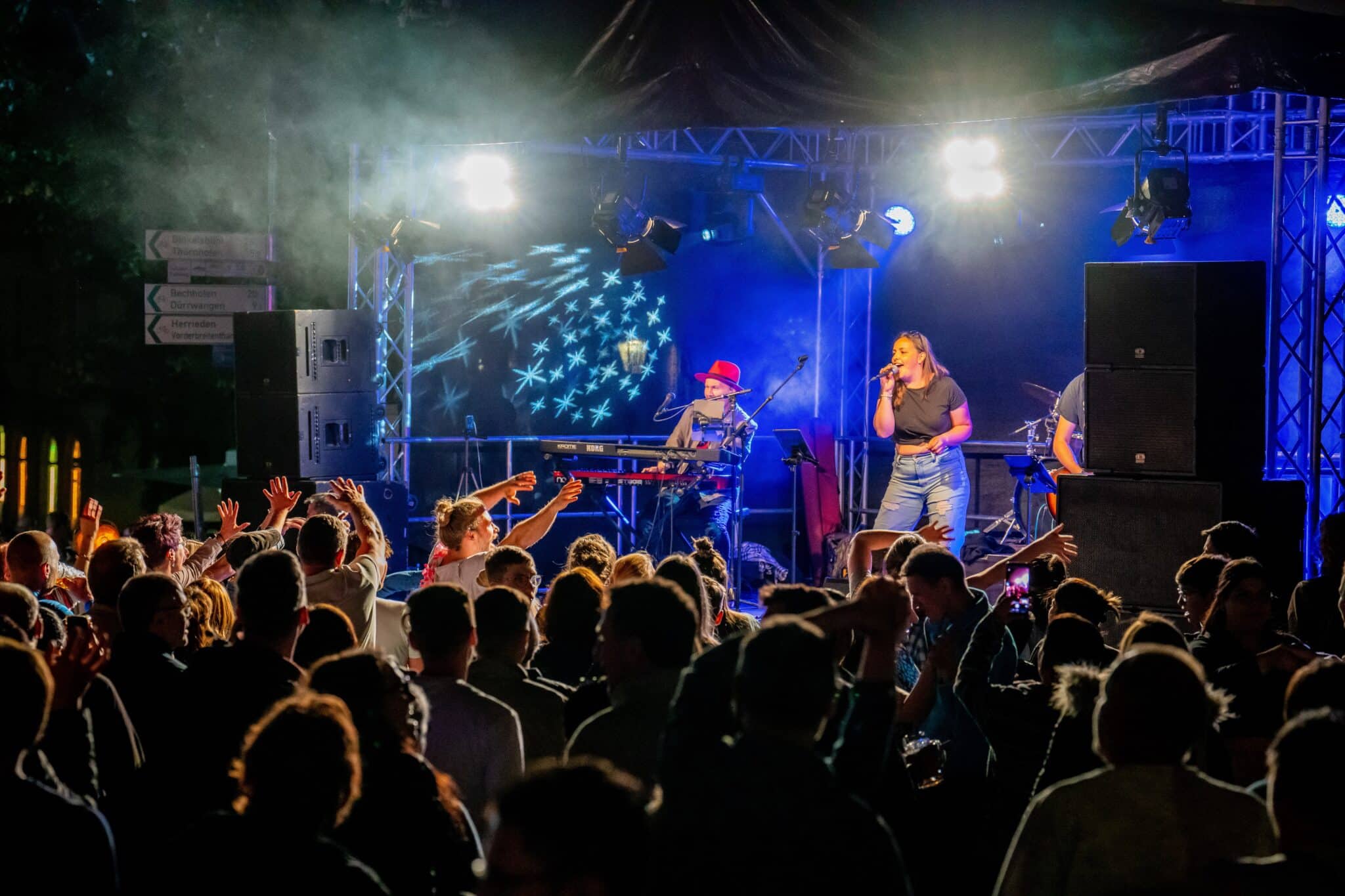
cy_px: 448
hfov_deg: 20.8
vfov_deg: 14.0
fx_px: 3661
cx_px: 672
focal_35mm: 98
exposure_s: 1/125
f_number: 4.5
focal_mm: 98
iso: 6400
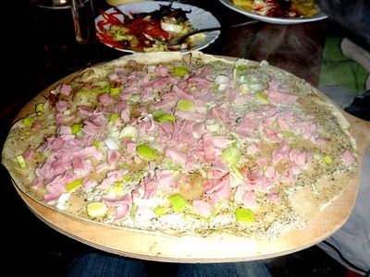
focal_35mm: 28
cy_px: 138
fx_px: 299
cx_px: 185
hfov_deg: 63.4
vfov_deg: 49.7
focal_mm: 4.9
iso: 100
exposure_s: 1/125
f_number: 3.3
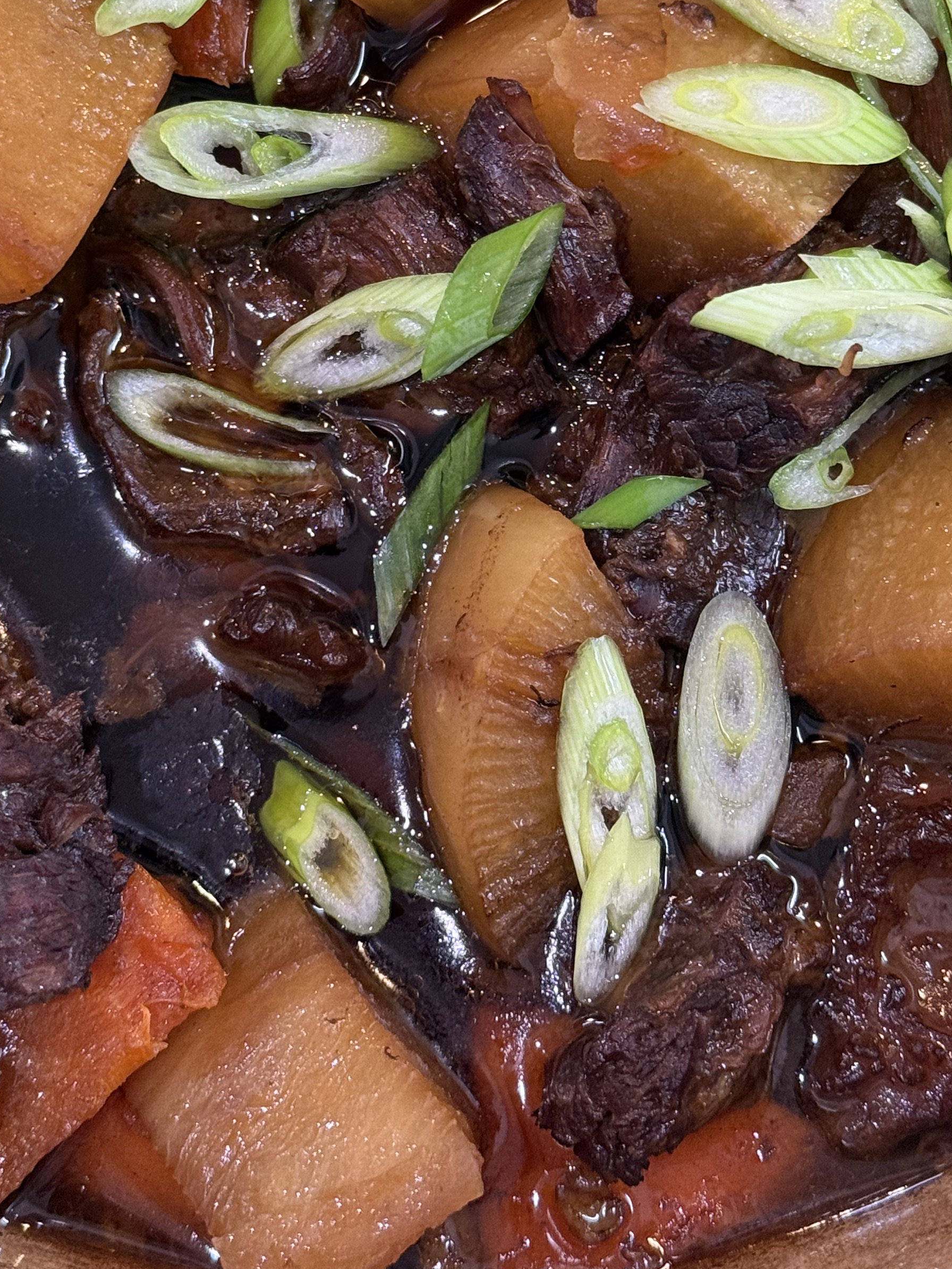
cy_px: 202
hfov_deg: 18.2
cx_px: 408
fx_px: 2970
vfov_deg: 23.7
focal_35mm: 81
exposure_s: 1/60
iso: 160
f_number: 1.78
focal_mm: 6.76
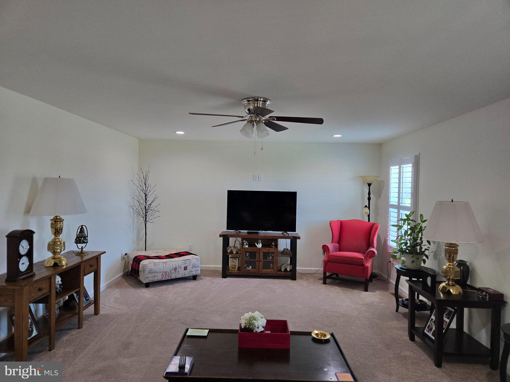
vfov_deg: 58.9
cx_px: 255
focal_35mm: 23
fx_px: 339
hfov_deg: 73.9
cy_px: 191
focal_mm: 5.4
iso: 200
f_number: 1.8
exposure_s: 1/120
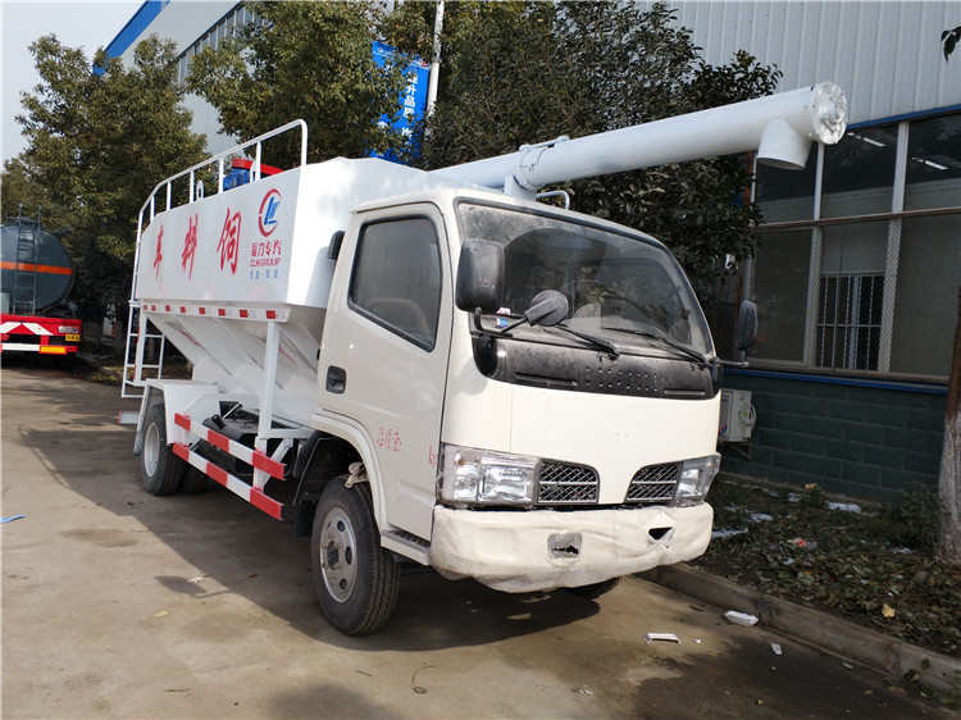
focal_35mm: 22
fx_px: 611
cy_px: 360
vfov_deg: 61.1
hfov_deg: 76.4
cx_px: 480
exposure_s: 1/874
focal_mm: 3.79
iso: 50
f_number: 2
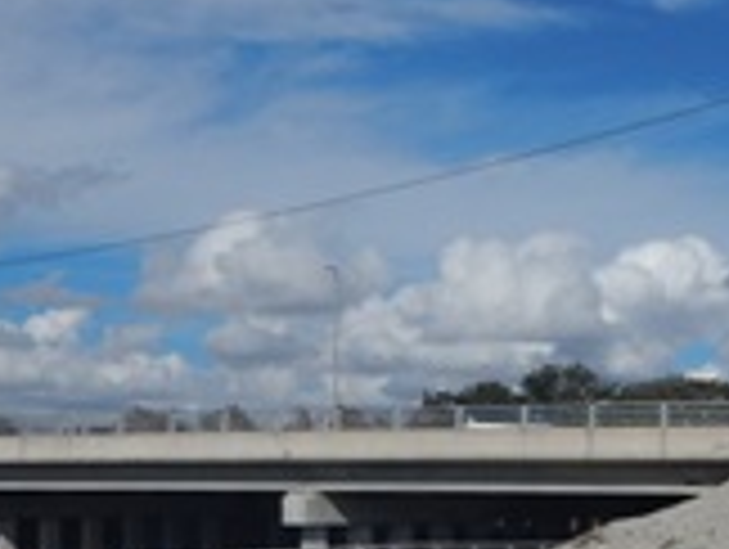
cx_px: 603
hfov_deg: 26.7
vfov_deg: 20.1
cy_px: 558
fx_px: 1497
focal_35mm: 71
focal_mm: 4.3
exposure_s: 1/800
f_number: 8.2
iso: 125
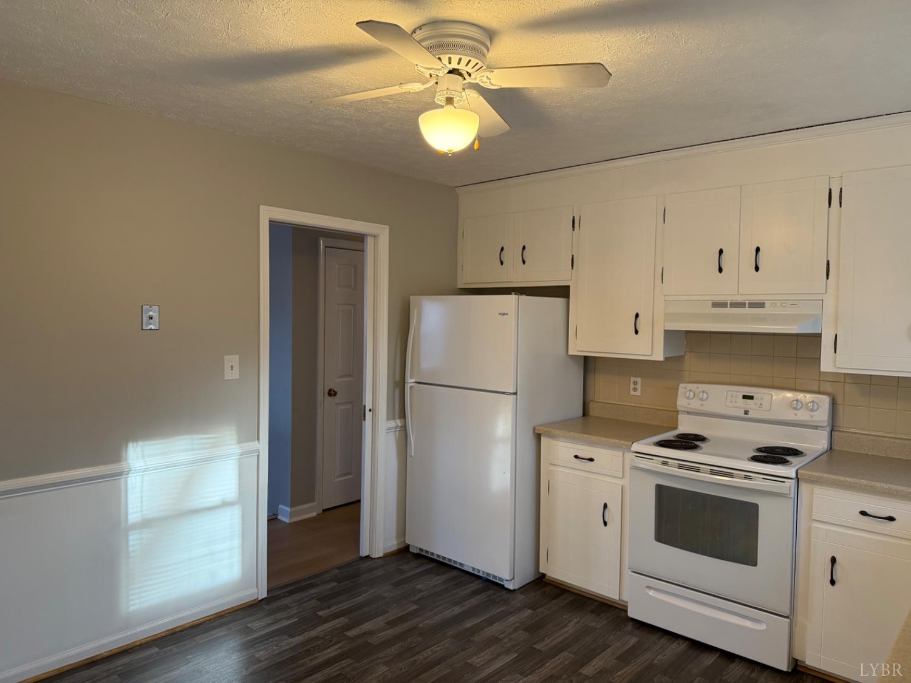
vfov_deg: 56.8
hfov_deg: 71.6
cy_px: 342
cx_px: 456
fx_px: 632
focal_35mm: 24
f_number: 1.78
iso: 200
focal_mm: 6.76
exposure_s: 1/120
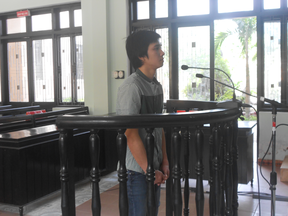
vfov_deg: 33.6
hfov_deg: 43.9
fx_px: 358
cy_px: 108
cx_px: 144
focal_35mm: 43
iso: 200
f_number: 4.2
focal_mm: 7.9
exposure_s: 1/30
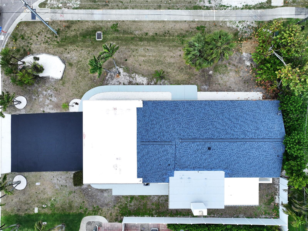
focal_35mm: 24
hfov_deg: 71.6
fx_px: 213
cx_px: 154
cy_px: 116
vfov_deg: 56.8
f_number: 3.2
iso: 100
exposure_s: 1/320
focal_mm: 12.29
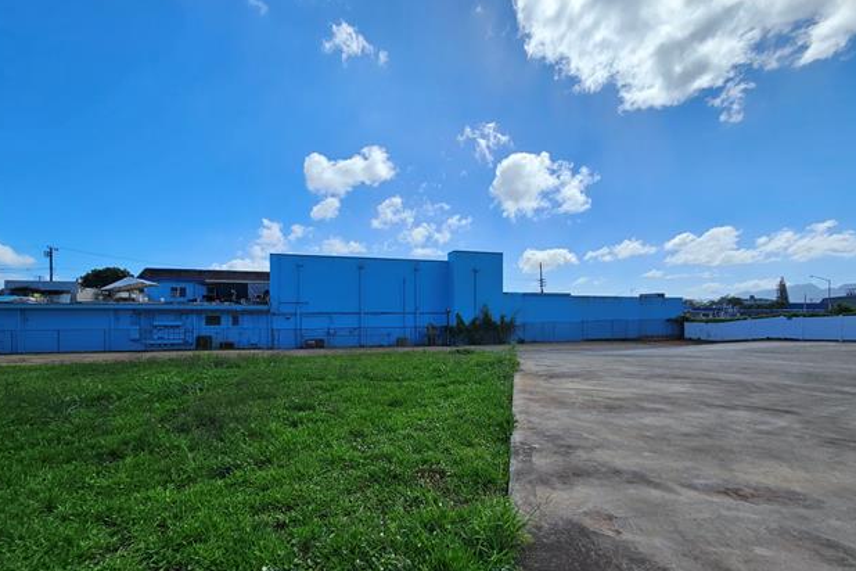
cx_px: 425
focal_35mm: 14
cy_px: 306
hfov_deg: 104.3
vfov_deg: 81.1
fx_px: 333
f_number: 2.2
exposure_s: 1/3569
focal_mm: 2.2
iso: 50
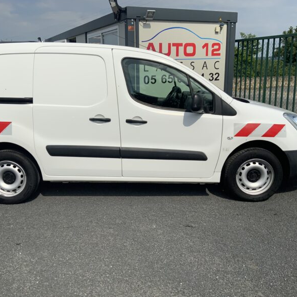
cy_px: 147
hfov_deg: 47.1
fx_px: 340
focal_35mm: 35
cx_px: 132
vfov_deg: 47.2
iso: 20
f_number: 1.8
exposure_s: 1/6536
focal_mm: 3
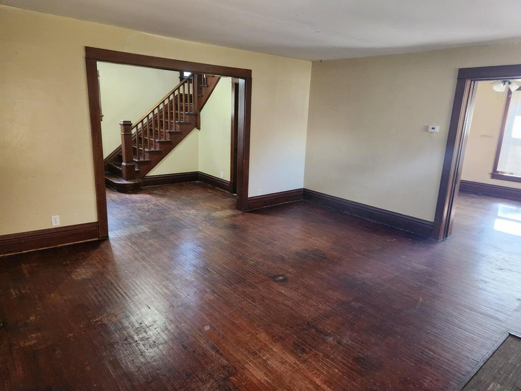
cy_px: 196
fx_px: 346
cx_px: 260
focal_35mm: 23
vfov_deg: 58.9
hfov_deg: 73.9
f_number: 1.8
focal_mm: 5.4
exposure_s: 1/120
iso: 1000
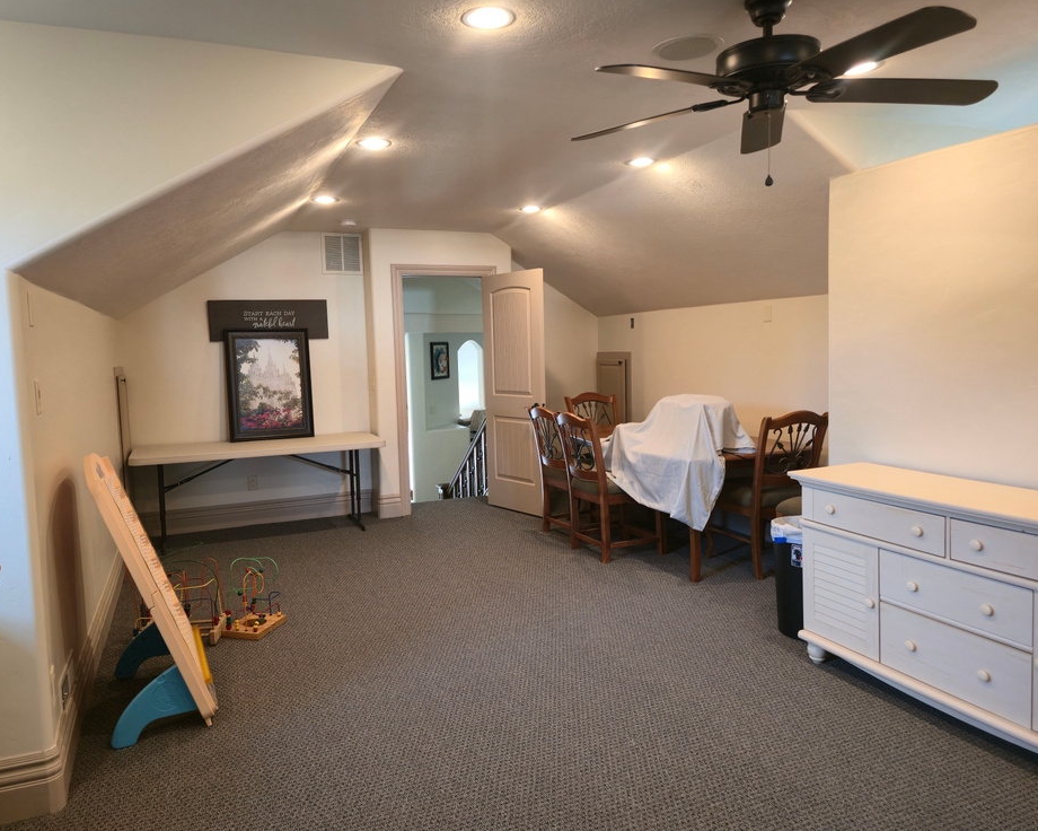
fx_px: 768
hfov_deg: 68.0
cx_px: 490
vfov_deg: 56.8
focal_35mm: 25
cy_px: 403
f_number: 1.7
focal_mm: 6.3
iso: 200
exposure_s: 1/60
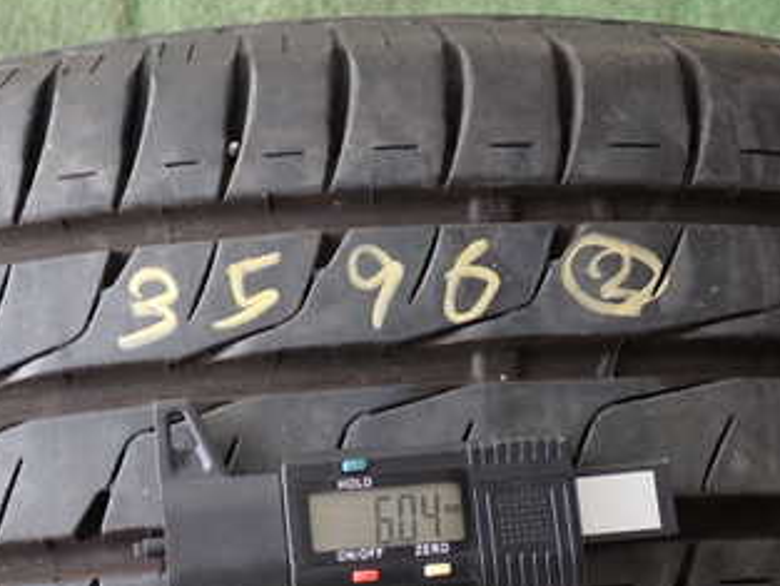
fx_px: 1555
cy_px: 426
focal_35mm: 69
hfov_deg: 28.1
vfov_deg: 21.2
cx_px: 331
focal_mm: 6.37
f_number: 2.5
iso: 200
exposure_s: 1/40
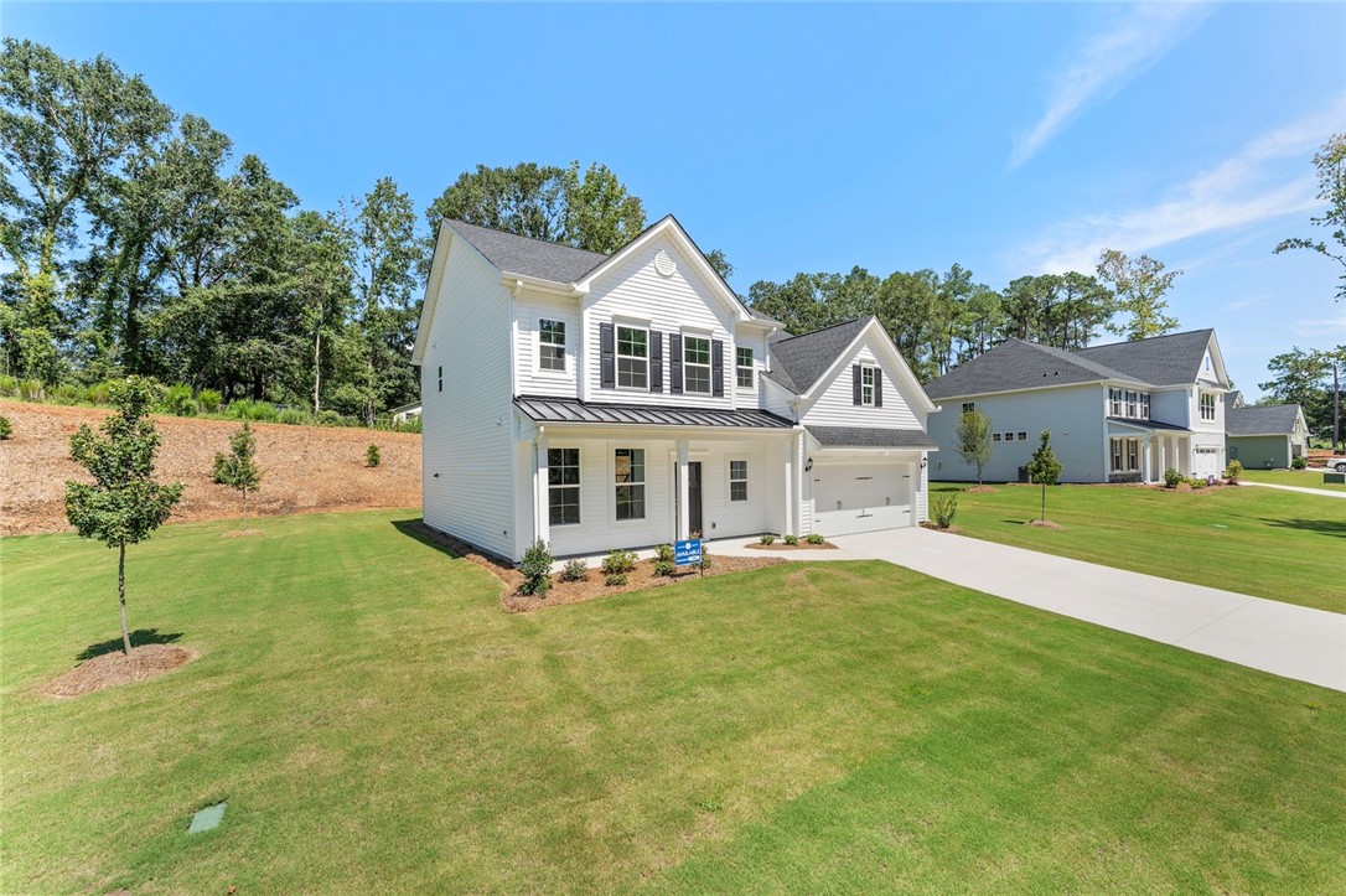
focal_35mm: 14
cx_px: 673
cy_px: 448
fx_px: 523
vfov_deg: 81.2
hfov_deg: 104.3
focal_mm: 14
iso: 100
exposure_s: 1/60
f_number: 6.3
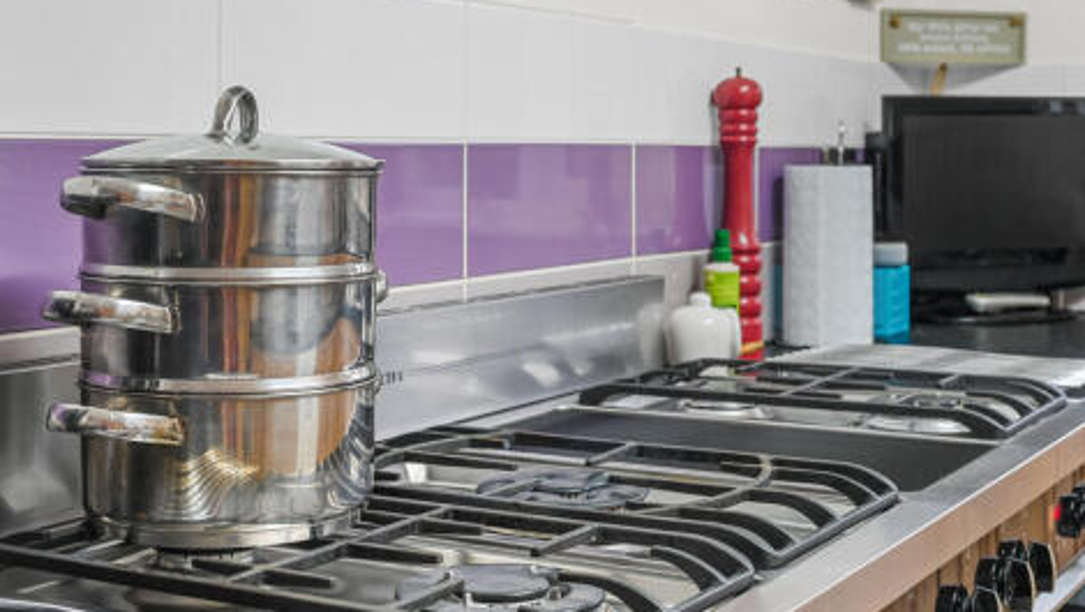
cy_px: 354
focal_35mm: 53
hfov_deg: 39.1
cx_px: 547
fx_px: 1526
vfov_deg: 22.7
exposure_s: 1
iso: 400
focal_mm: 50
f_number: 8
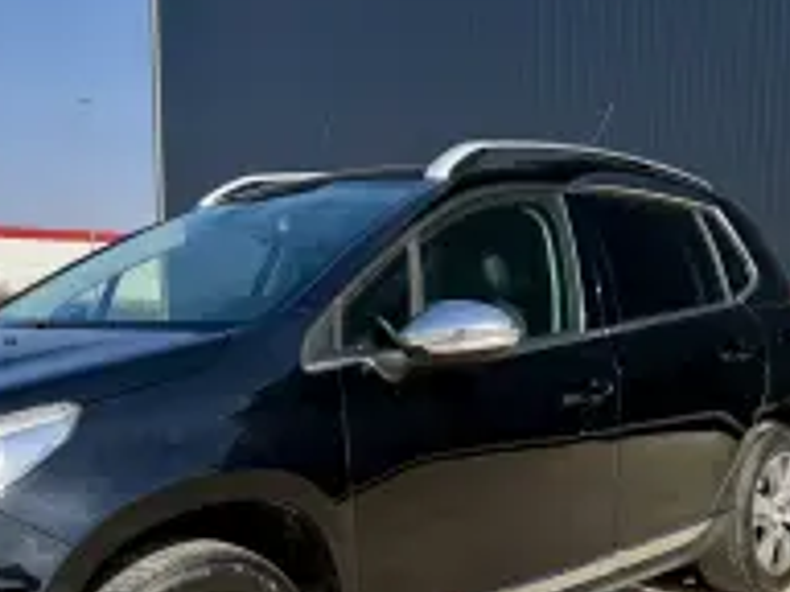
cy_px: 456
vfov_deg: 31.5
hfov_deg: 41.7
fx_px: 1027
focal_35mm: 45
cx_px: 284
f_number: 1.78
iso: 80
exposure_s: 1/5319
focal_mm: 6.76
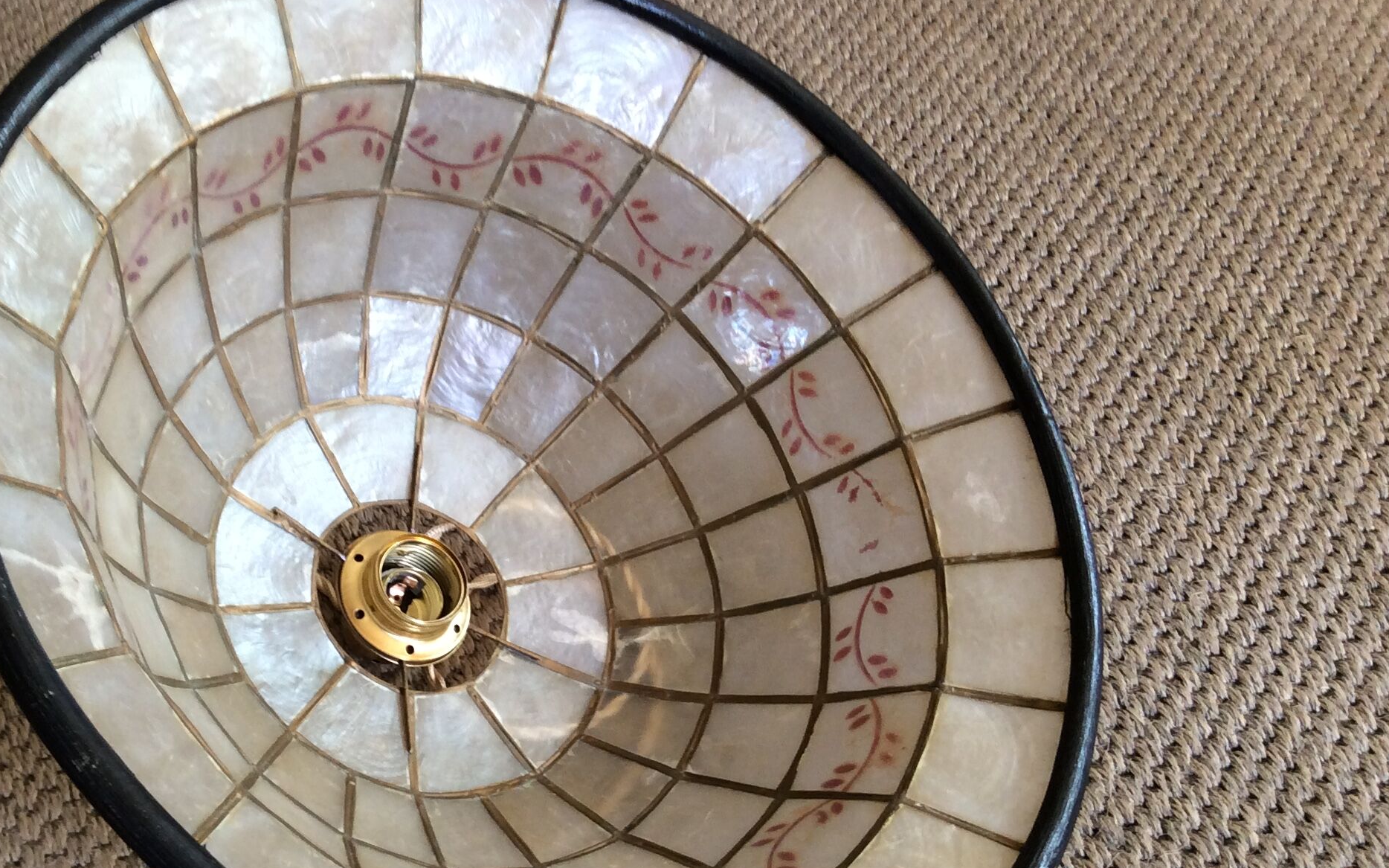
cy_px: 479
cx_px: 448
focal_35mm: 47
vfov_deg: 27.4
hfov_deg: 42.0
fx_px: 1779
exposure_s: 1/25
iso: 50
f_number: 2.4
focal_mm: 3.3
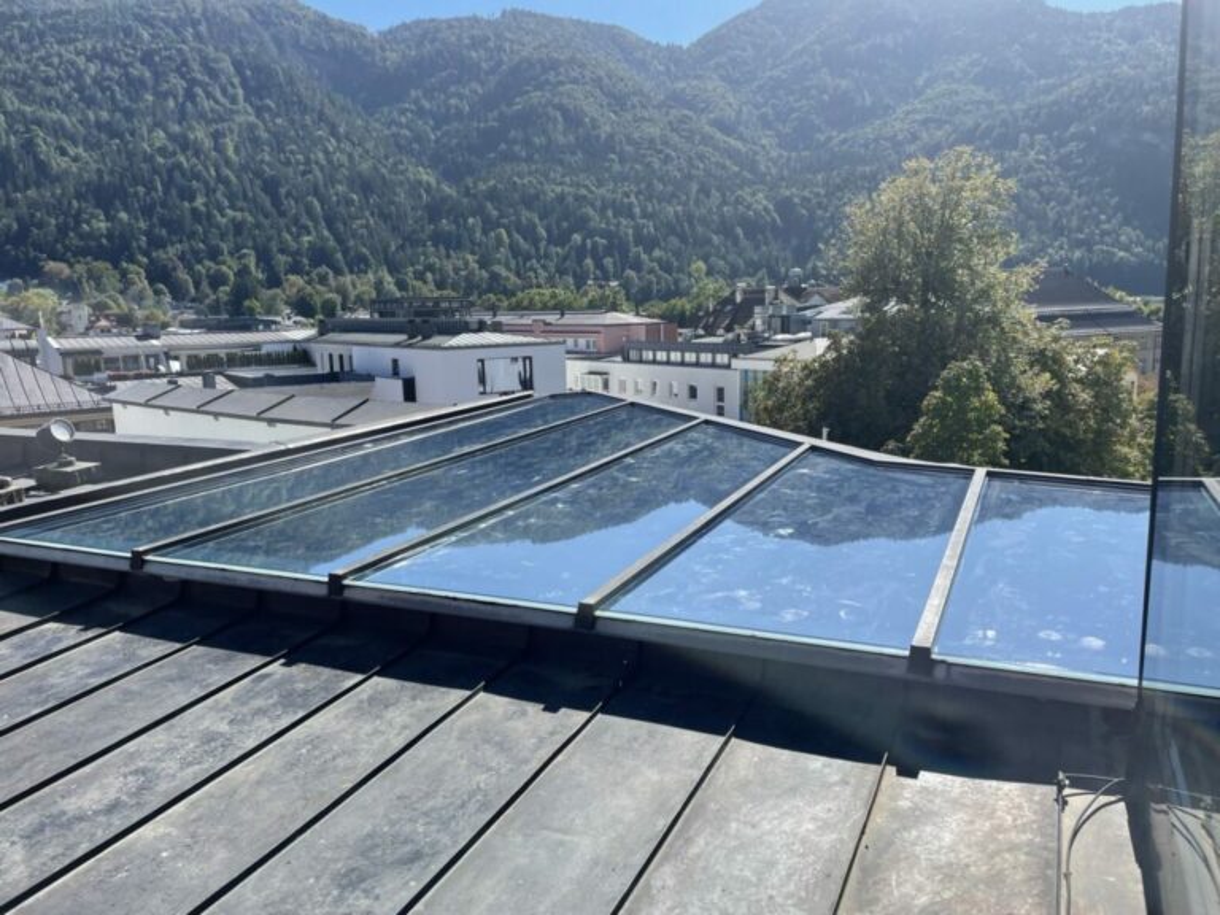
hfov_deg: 67.3
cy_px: 458
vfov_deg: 53.1
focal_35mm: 26
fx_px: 916
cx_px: 610
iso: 32
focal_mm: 4.2
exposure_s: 1/2681
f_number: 1.6
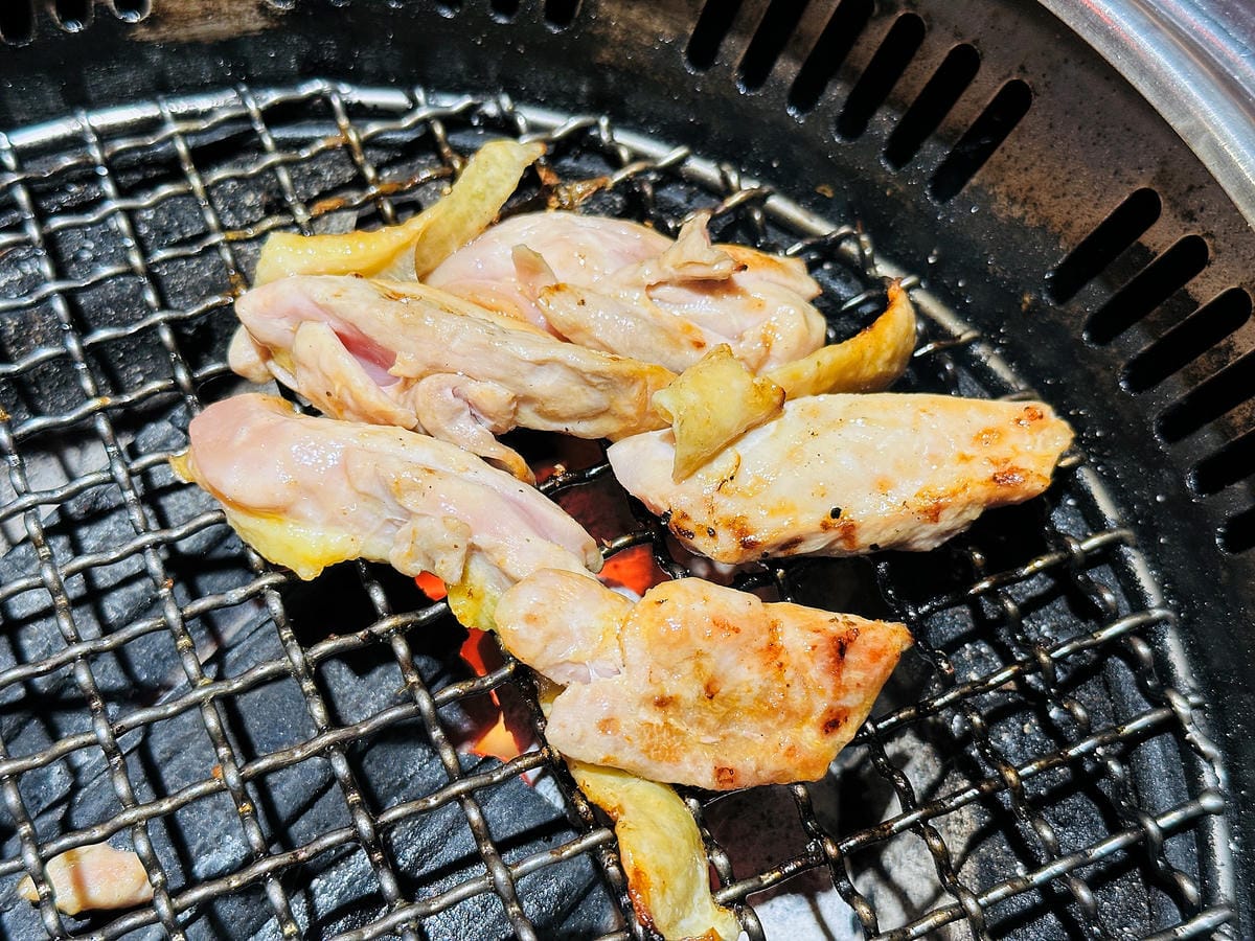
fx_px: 1740
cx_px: 628
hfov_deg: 39.7
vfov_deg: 30.3
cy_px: 470
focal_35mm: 48
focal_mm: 6.86
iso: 80
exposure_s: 1/60
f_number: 1.78
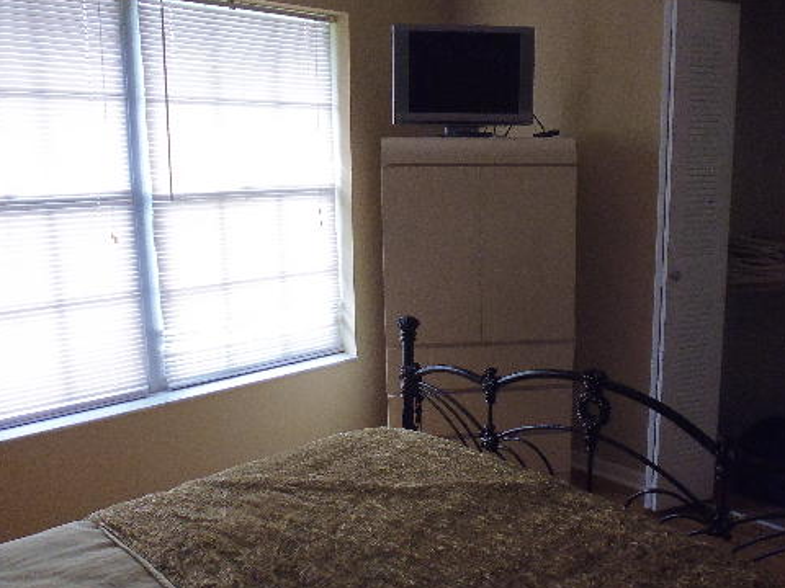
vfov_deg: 44.2
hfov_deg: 56.4
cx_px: 468
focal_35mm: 32
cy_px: 284
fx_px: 726
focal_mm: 4.3
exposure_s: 1/50
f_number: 2.8
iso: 400
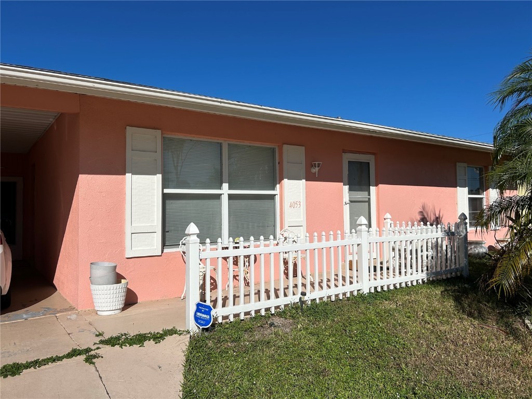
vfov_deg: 53.1
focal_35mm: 26
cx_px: 266
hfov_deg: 67.3
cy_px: 200
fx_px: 400
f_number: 1.5
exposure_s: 1/11364
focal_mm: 5.7
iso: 50
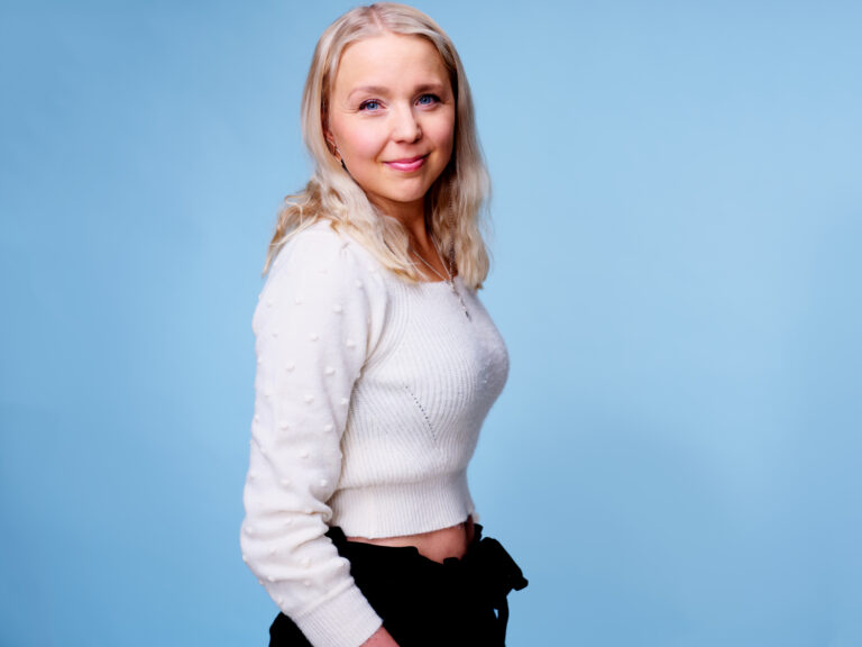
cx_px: 431
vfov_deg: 23.3
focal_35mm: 63
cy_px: 324
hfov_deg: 30.7
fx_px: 1569
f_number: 3.2
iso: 200
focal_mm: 80
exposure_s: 1/125
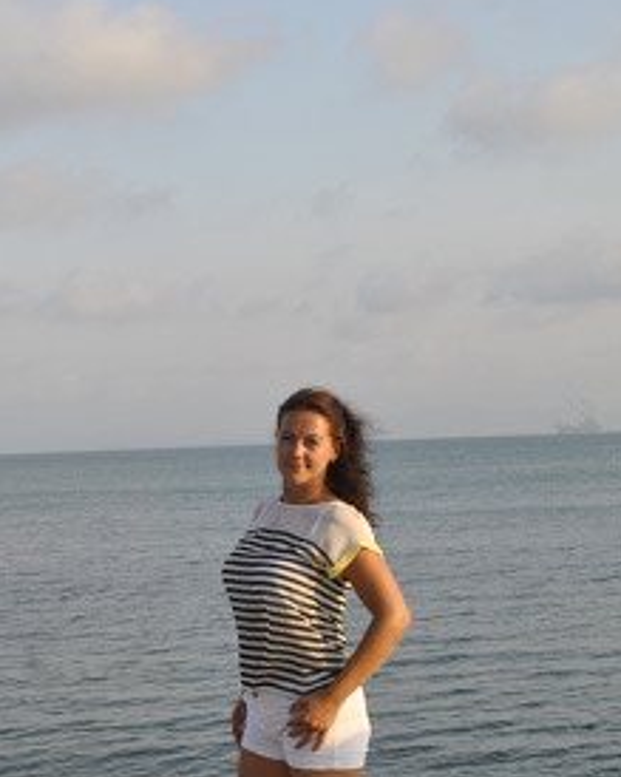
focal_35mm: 74
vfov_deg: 25.5
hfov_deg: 20.2
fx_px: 1701
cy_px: 542
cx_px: 28
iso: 100
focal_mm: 24
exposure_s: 1/200
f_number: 6.3
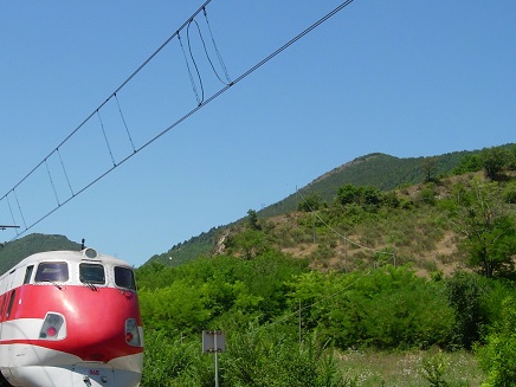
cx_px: 174
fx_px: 909
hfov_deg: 31.4
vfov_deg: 24.0
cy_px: 210
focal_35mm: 61
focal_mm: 7.8
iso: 79
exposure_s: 1/813
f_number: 4.8
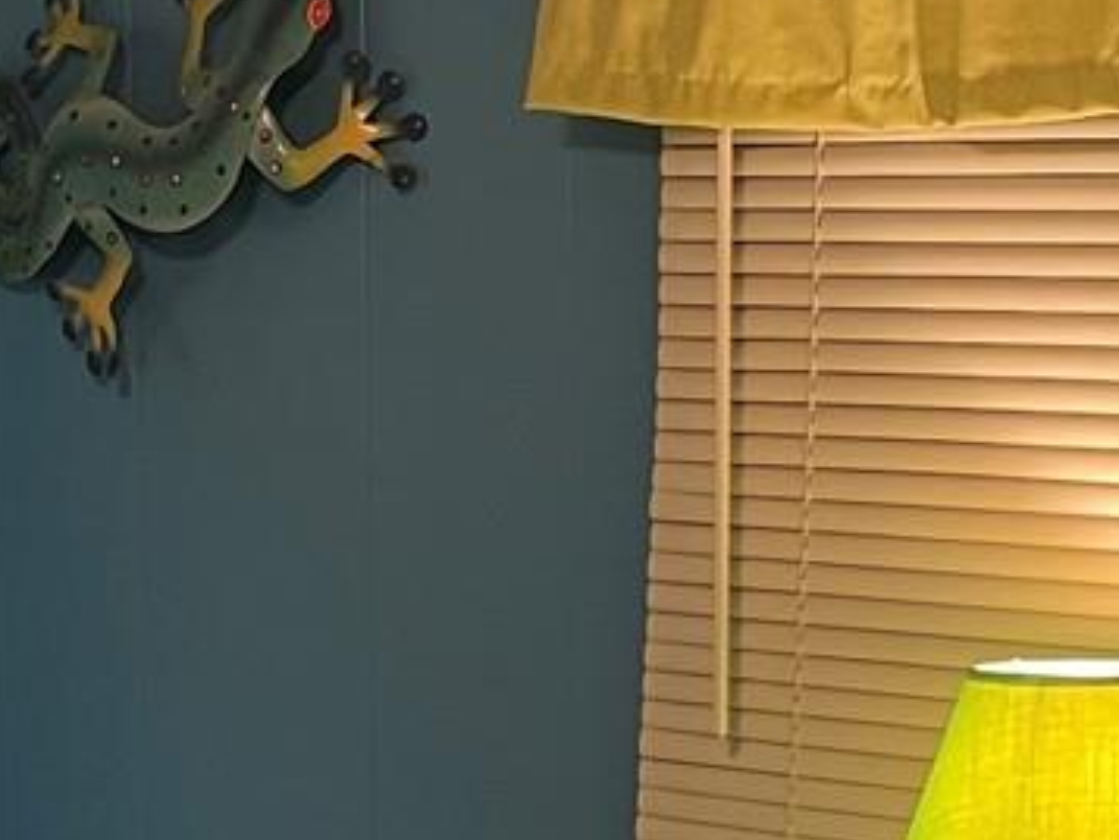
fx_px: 3622
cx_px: 382
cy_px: 1078
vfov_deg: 12.8
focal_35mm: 112
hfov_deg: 17.5
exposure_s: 1/60
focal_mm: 5.1
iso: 160
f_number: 1.6
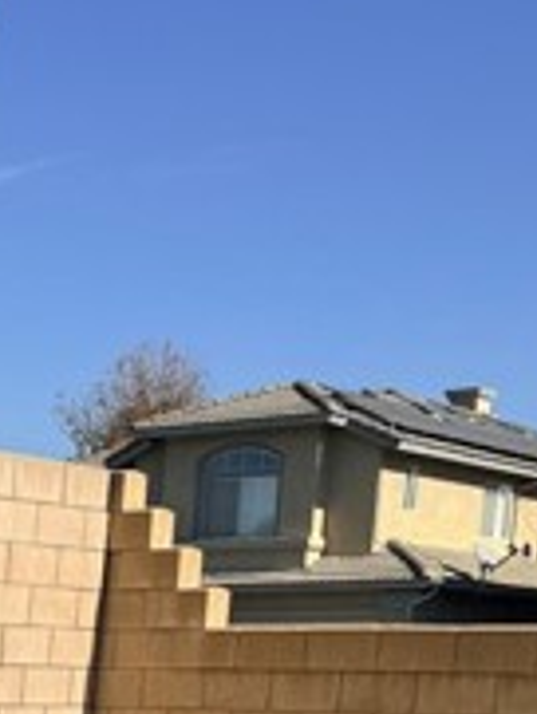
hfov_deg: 16.5
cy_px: 1156
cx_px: -146
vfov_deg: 19.2
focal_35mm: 85
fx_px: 1756
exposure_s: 1/7353
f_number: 1.78
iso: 80
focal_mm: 6.76
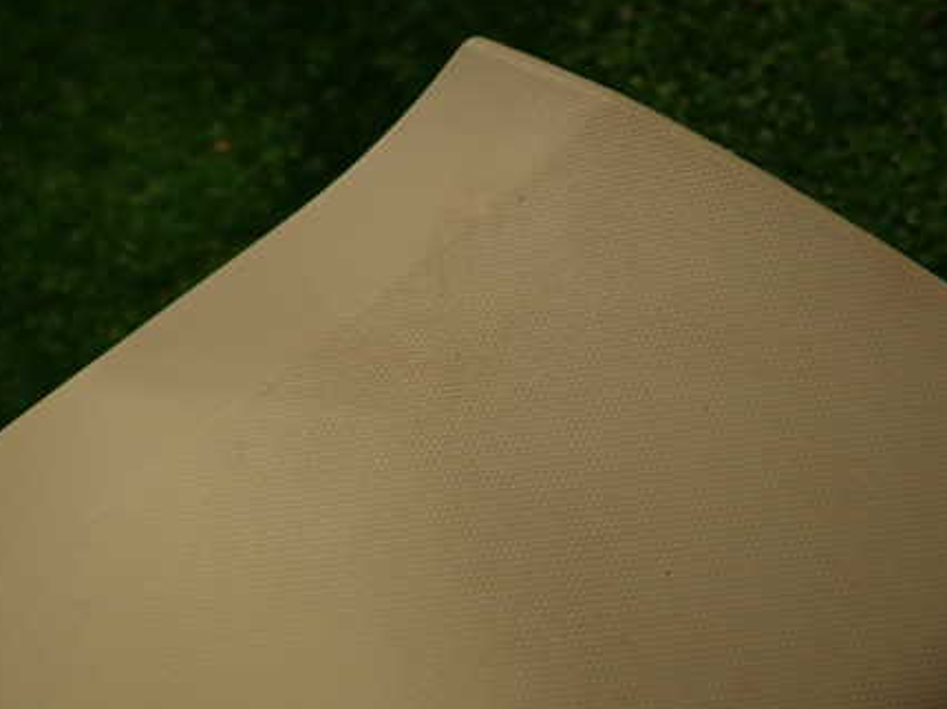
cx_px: 541
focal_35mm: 35
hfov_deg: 52.5
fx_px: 957
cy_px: 349
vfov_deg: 40.6
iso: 100
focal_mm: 4.5
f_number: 2
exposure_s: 1/60
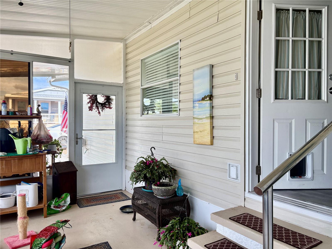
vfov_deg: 53.1
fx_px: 249
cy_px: 124
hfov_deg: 67.3
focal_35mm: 26
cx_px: 166
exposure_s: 1/427
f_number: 1.6
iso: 64
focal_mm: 5.96
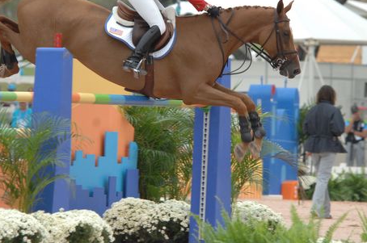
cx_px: 199
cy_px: 79
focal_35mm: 529
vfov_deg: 2.6
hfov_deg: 3.9
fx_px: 5383
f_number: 5.6
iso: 640
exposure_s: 1/400
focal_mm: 250
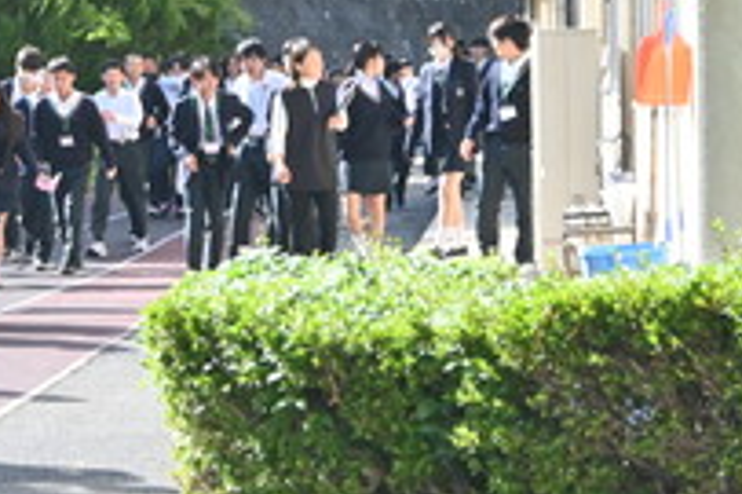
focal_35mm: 196
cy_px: 97
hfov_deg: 10.4
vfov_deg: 7.0
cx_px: -77
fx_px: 4036
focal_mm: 50
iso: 800
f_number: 6.3
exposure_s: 1/1250
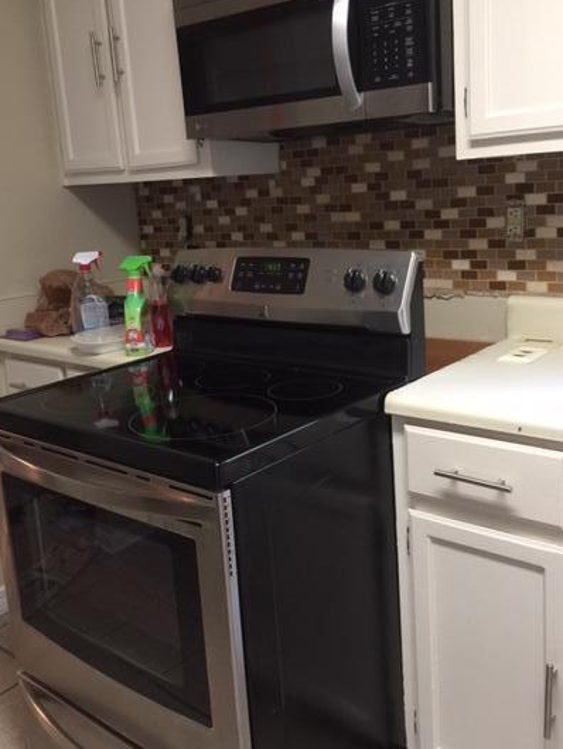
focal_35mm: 35
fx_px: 758
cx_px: 296
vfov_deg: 52.5
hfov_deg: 40.7
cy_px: 342
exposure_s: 1/15
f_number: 2.2
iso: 100
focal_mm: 4.15
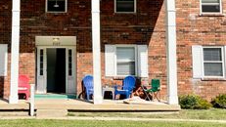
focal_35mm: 59
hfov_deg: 34.7
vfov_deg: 20.2
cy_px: 28
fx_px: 354
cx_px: 57
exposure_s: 1/3663
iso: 32
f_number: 1.6
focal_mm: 5.1
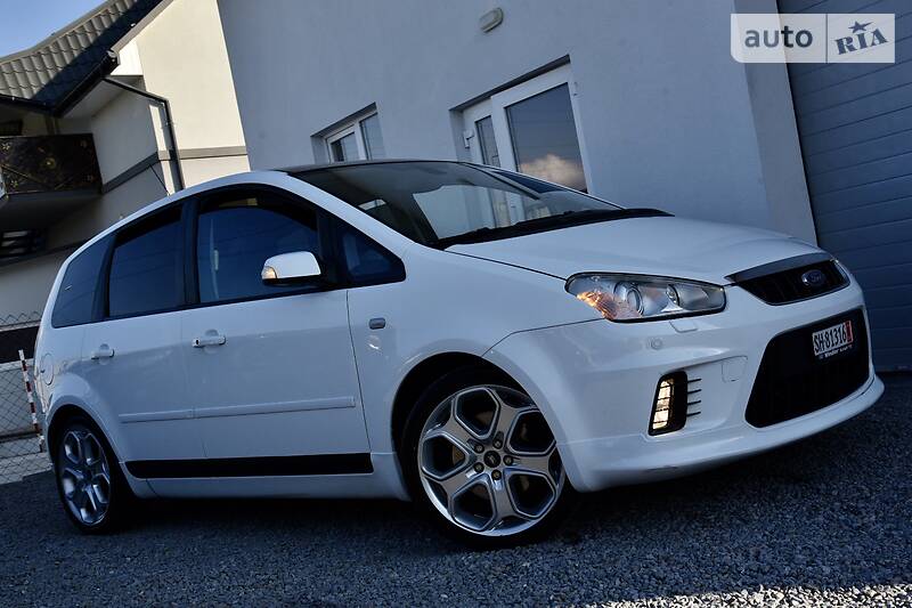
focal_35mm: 40
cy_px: 304
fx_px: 1013
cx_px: 456
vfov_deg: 33.4
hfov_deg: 48.5
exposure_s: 1/320
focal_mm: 40
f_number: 9
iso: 200
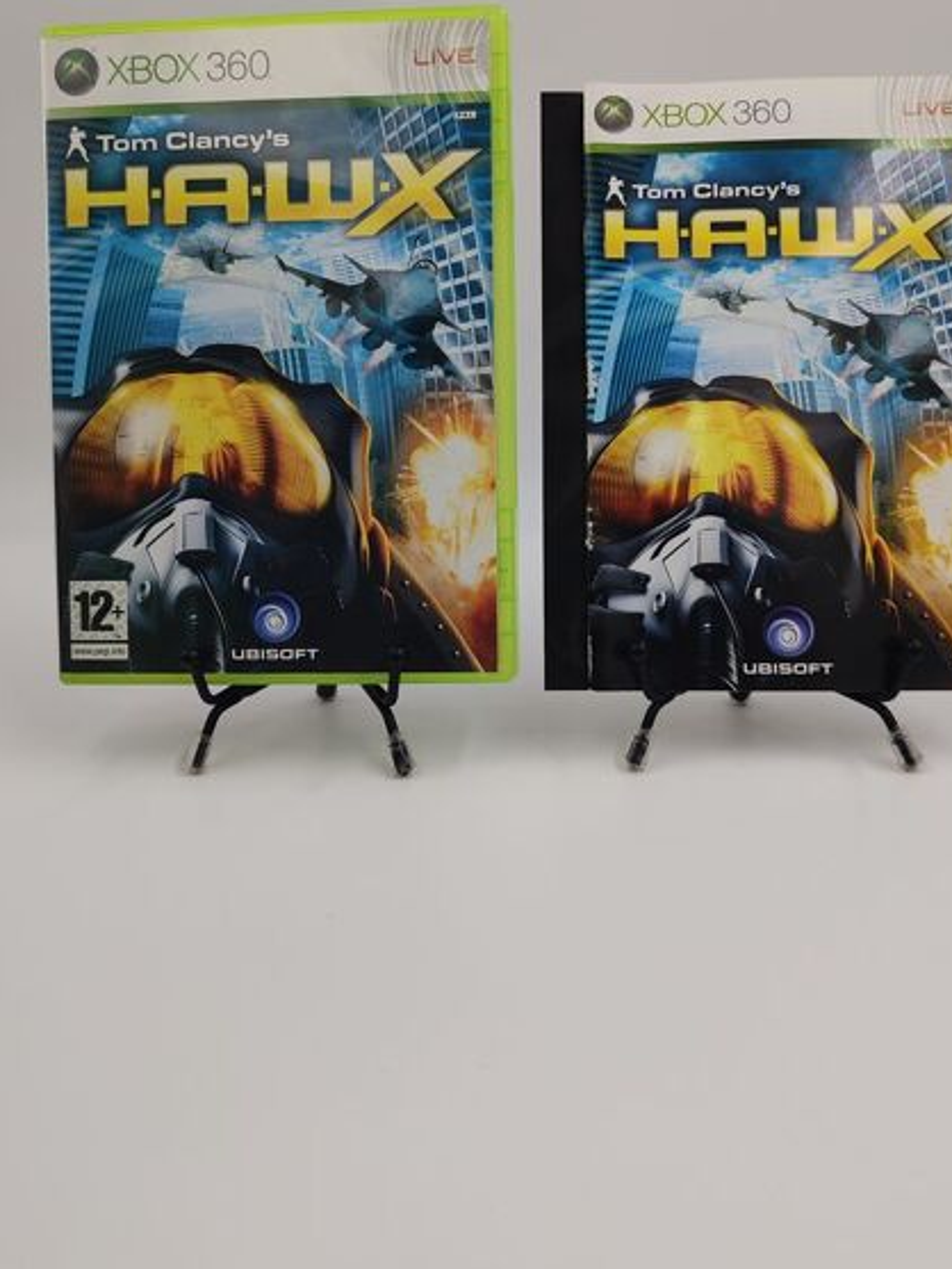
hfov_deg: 45.4
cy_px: 545
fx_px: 1136
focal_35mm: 31
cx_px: 508
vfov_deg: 58.1
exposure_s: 1/100
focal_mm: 6.12
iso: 400
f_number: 1.9
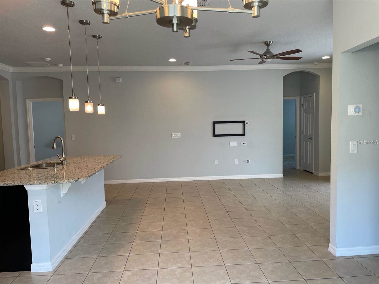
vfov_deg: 53.1
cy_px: 142
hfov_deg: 67.3
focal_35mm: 26
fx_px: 285
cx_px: 190
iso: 80
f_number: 1.6
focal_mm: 4.2
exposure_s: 1/120
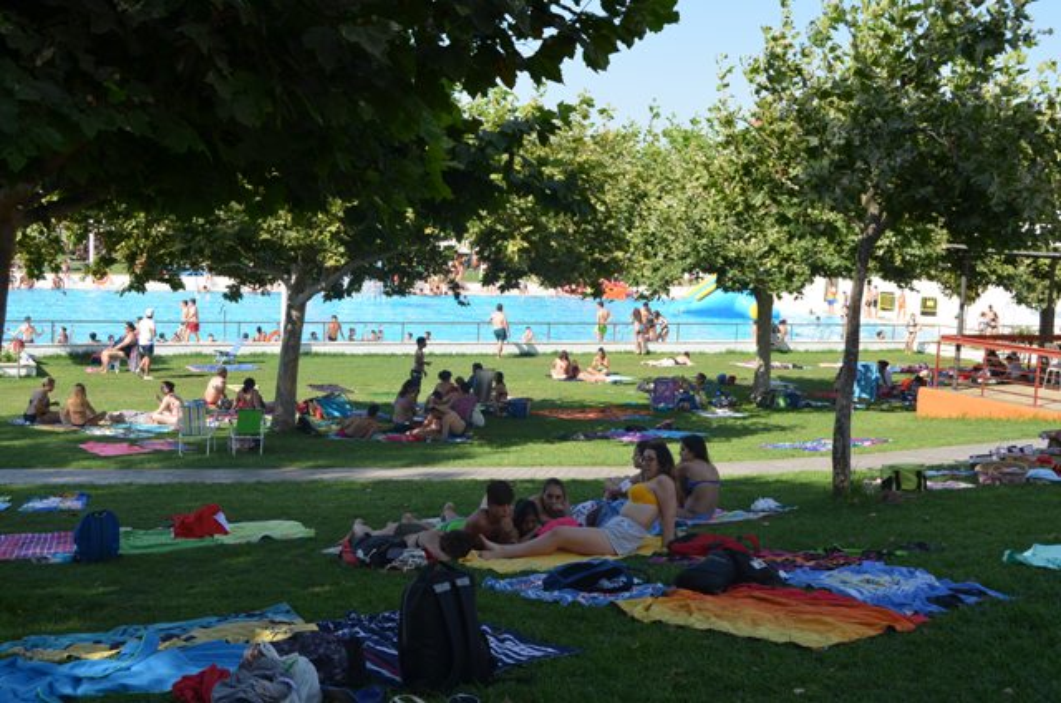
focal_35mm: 42
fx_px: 1235
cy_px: 352
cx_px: 530
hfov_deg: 46.5
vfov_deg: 31.8
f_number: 8
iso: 180
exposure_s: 1/250
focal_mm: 28
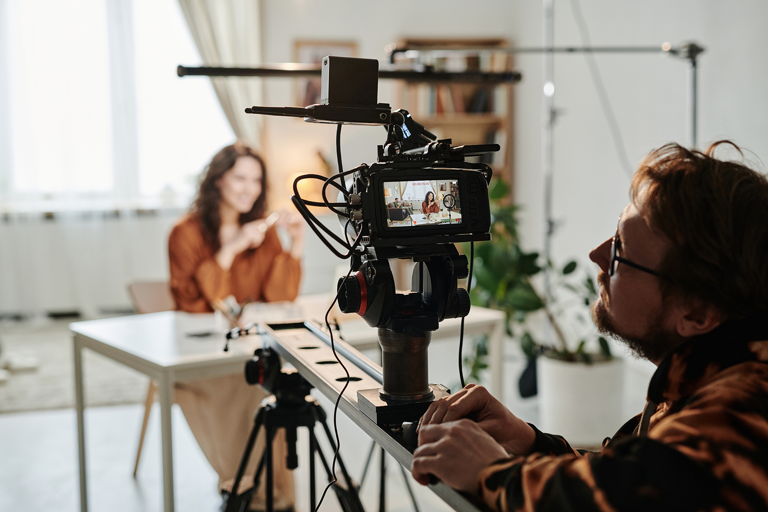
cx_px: 384
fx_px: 1067
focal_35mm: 50
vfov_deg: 27.0
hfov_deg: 39.6
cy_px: 256
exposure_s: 1/160
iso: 640
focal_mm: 50
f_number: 2.8
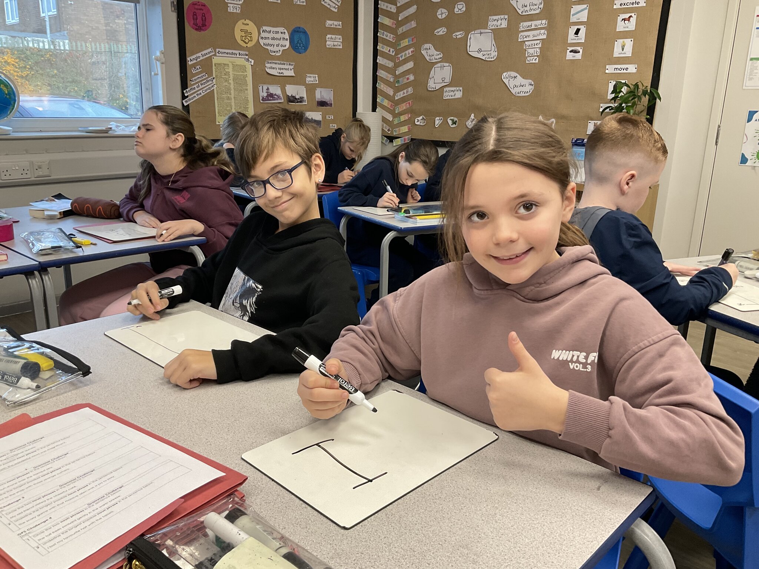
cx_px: 380
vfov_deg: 48.2
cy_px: 284
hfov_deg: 61.7
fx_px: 636
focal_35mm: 29
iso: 64
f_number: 1.8
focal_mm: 3
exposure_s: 1/50
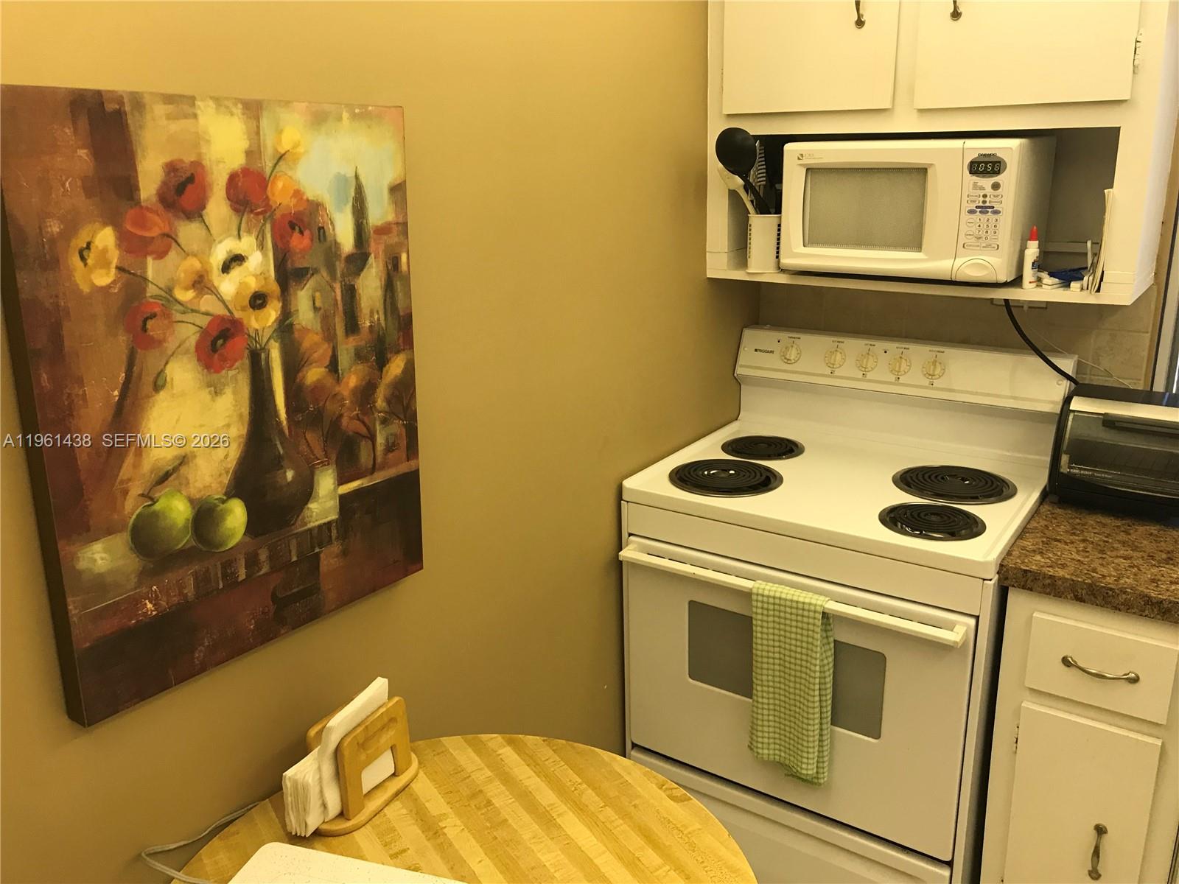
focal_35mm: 28
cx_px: 590
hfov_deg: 63.4
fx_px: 954
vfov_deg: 49.7
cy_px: 442
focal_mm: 3.99
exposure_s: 1/24
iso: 40
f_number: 1.8
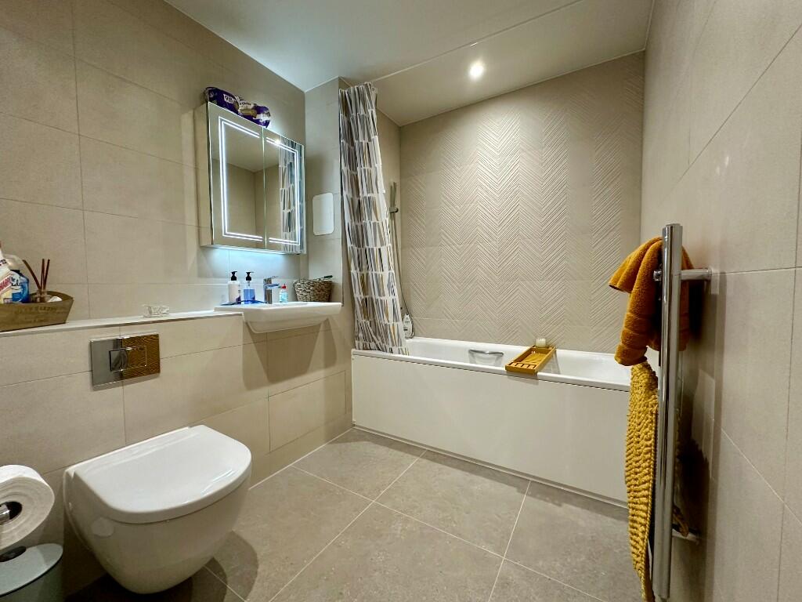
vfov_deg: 85.7
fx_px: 324
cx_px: 401
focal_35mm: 14
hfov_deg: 102.1
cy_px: 301
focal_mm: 2.22
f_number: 2.2
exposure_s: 1/100
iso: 320
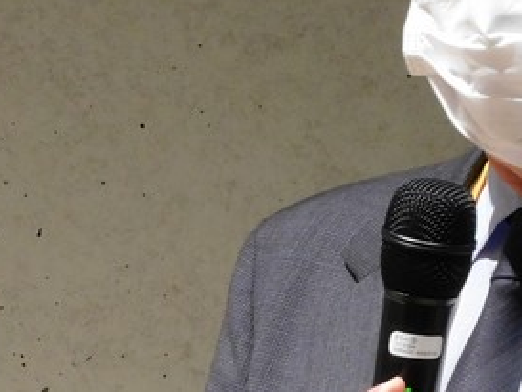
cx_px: 434
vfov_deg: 1.5
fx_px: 15252
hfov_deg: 2.0
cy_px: 13
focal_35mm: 1011
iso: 560
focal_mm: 64.5
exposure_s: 1/30
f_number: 5.6
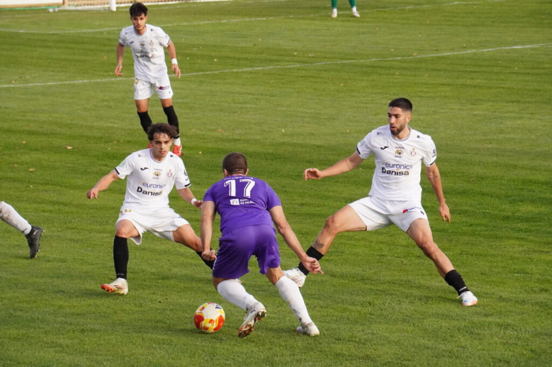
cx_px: 276
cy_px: 184
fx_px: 3194
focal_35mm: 208
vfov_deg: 6.6
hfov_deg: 9.9
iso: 6400
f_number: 8
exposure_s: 1/2500
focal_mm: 139
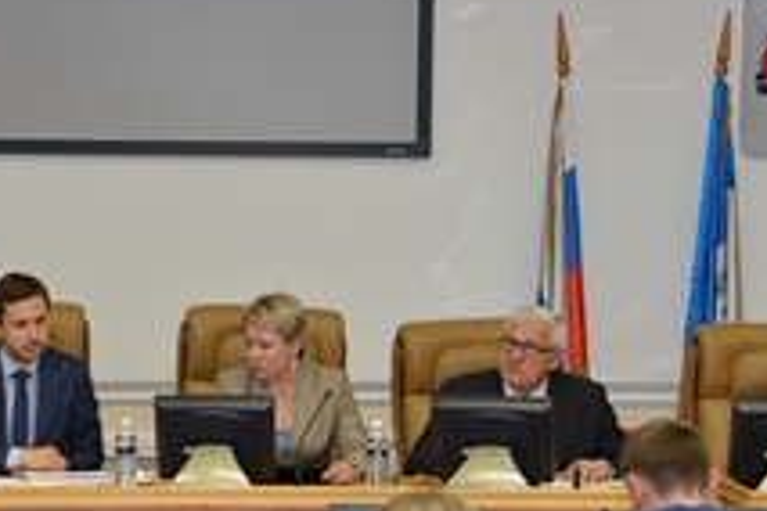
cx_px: 187
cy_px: 277
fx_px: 2727
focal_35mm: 128
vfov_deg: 10.7
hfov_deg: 15.9
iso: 250
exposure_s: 1/60
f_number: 4
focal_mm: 65
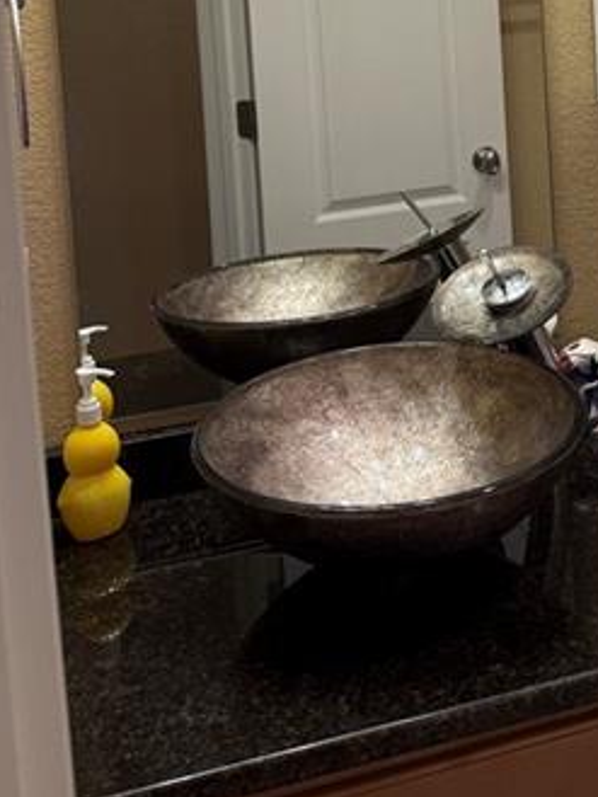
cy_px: -5
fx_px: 1289
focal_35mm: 56
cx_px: 516
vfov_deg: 31.7
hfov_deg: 25.5
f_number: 1.78
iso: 100
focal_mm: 6.76
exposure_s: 1/120
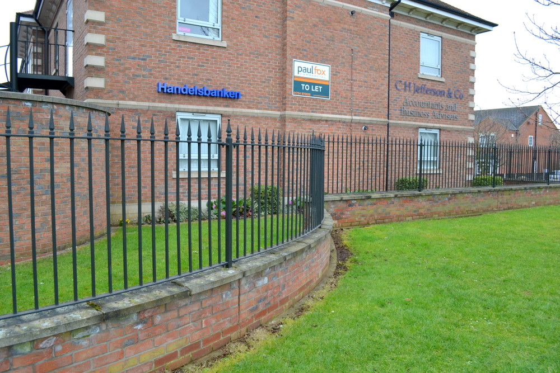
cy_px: 186
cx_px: 280
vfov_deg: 47.9
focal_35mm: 27
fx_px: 420
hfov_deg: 67.4
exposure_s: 1/100
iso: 400
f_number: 5
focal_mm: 18
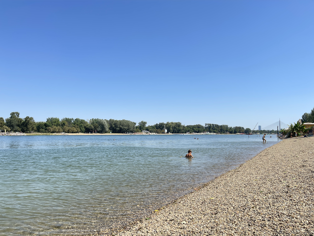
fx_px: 236
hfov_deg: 67.3
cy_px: 118
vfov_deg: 53.1
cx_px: 157
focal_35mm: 26
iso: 32
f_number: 1.6
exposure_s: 1/2203
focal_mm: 5.1
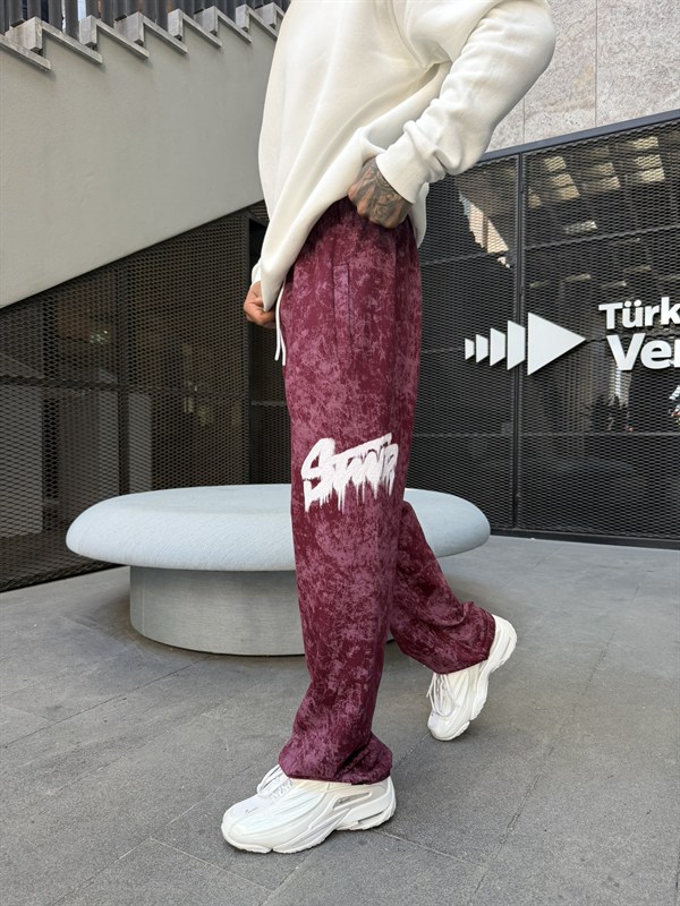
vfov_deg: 71.6
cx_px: 340
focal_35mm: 24
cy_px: 453
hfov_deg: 56.8
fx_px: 629
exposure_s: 1/103
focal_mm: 6.76
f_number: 1.78
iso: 200
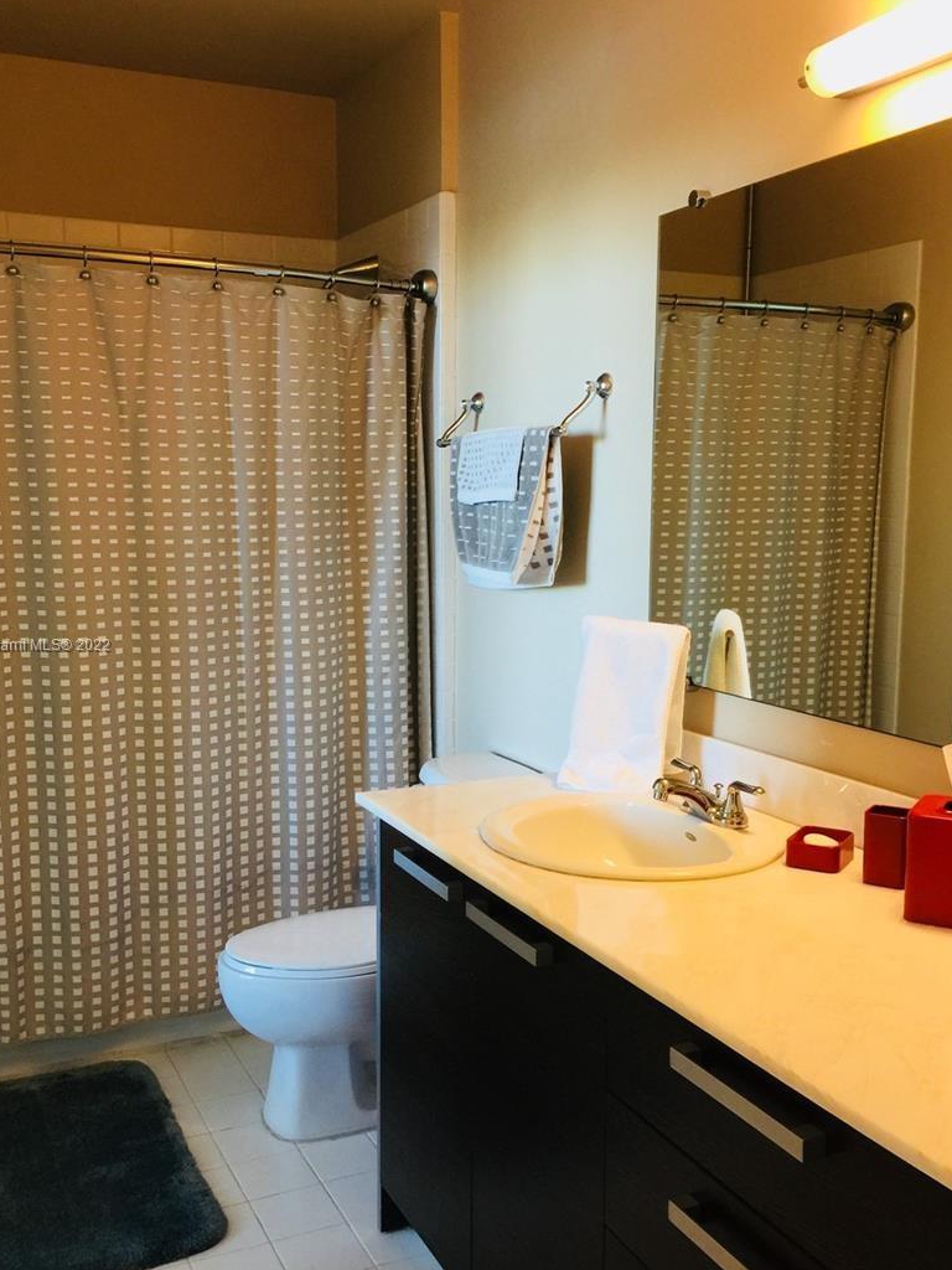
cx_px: 441
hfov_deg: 41.8
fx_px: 1247
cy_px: 646
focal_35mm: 34
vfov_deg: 54.0
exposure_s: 1/17
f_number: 2.2
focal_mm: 4.15
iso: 50
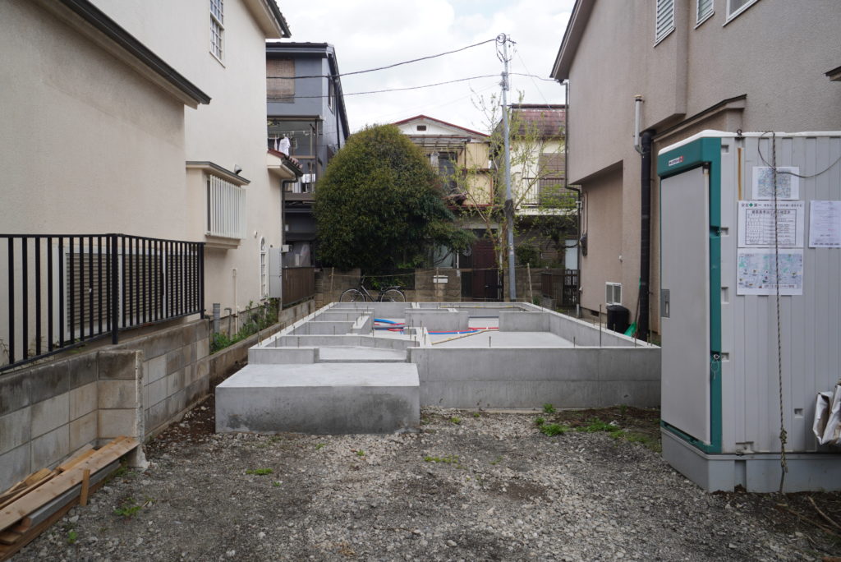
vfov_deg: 48.0
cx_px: 420
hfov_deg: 67.4
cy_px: 281
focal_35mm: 27
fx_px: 631
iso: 100
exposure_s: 1/125
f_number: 8
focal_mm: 18
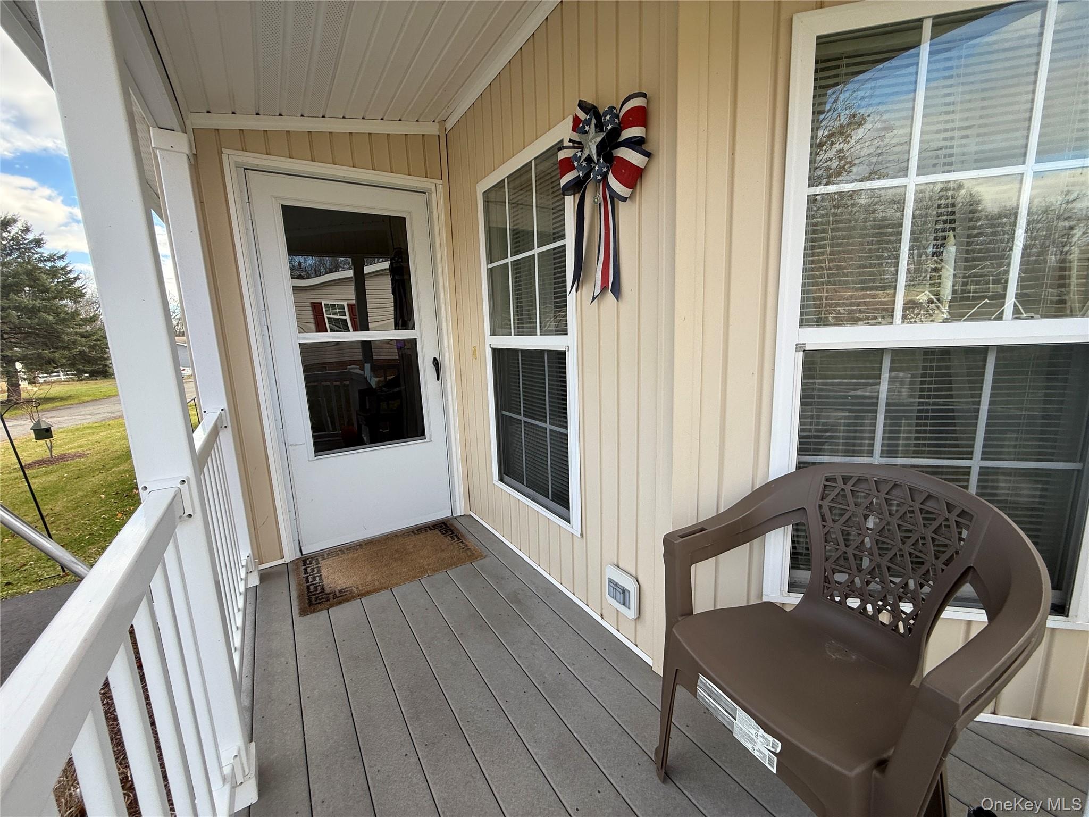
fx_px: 440
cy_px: 408
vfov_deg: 85.7
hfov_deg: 102.1
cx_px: 544
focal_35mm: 14
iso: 50
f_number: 2.2
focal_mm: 2.22
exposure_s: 1/246
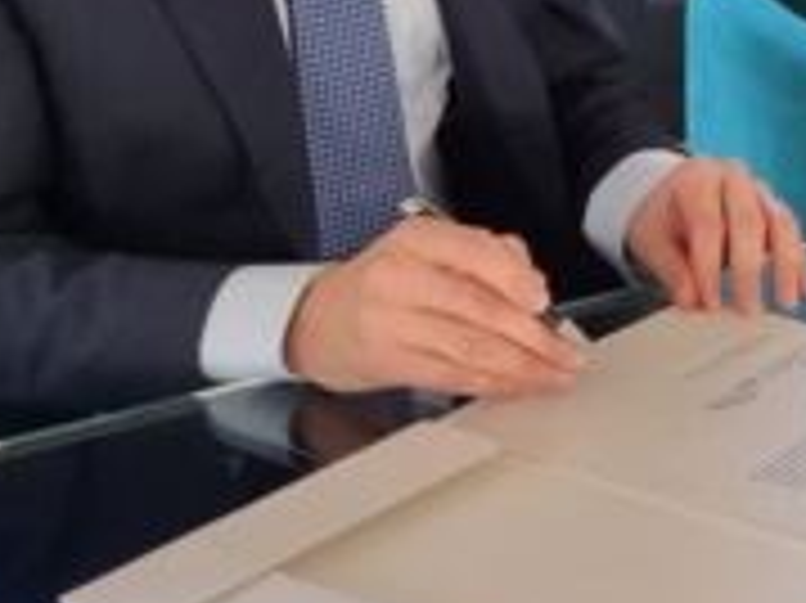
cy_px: 81
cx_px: 1027
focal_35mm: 99
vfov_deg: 14.8
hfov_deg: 18.6
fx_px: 2304
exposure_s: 1/100
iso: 160
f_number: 1.8
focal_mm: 5.4
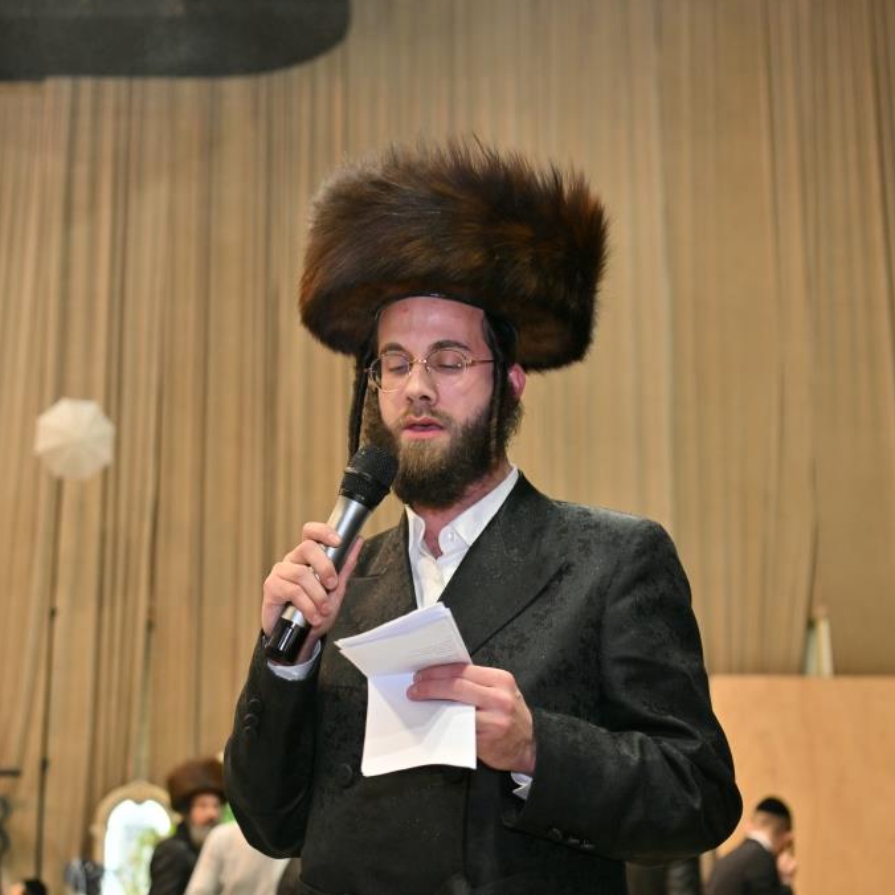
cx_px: 356
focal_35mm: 67
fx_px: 1960
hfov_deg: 25.7
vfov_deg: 25.7
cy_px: 444
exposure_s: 1/200
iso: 400
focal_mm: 52
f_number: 4
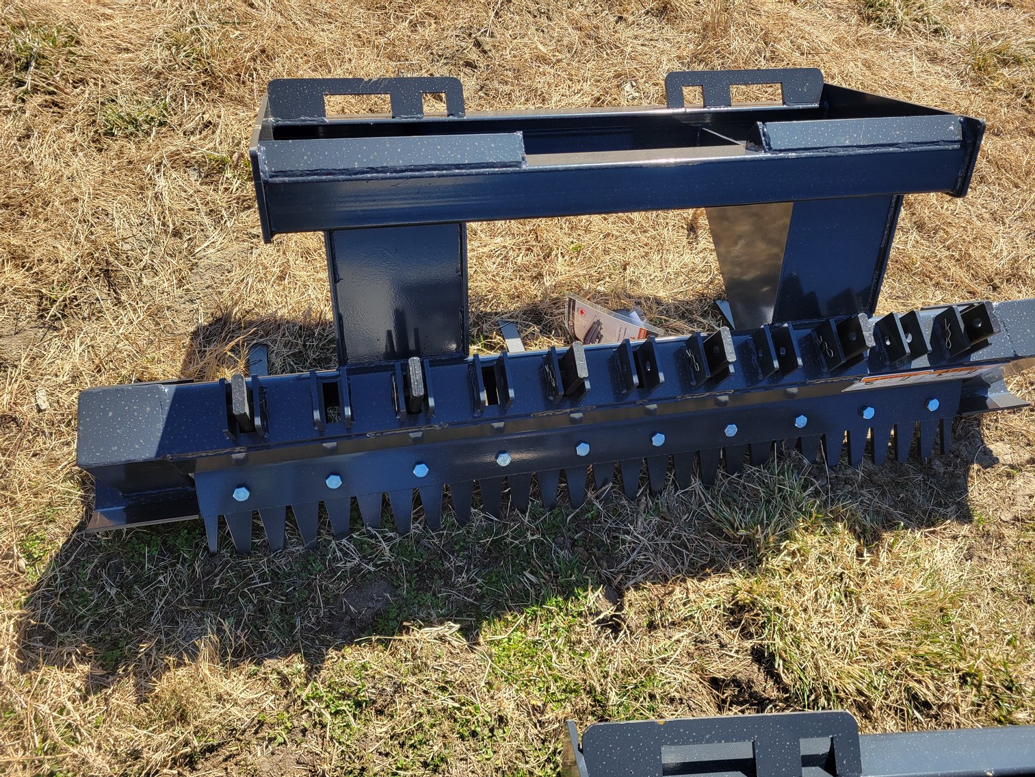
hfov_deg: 67.3
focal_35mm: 26
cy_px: 388
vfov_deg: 53.1
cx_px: 518
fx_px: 777
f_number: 1.8
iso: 40
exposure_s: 1/937
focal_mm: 5.4
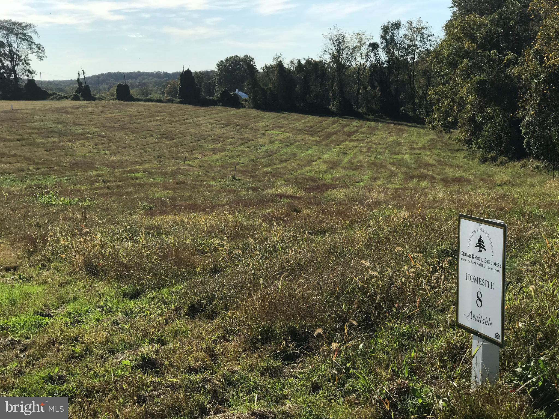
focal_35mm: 57
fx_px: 920
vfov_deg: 25.7
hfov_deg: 33.8
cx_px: 280
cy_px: 210
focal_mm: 6.6
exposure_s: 1/1168
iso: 20
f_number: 2.8
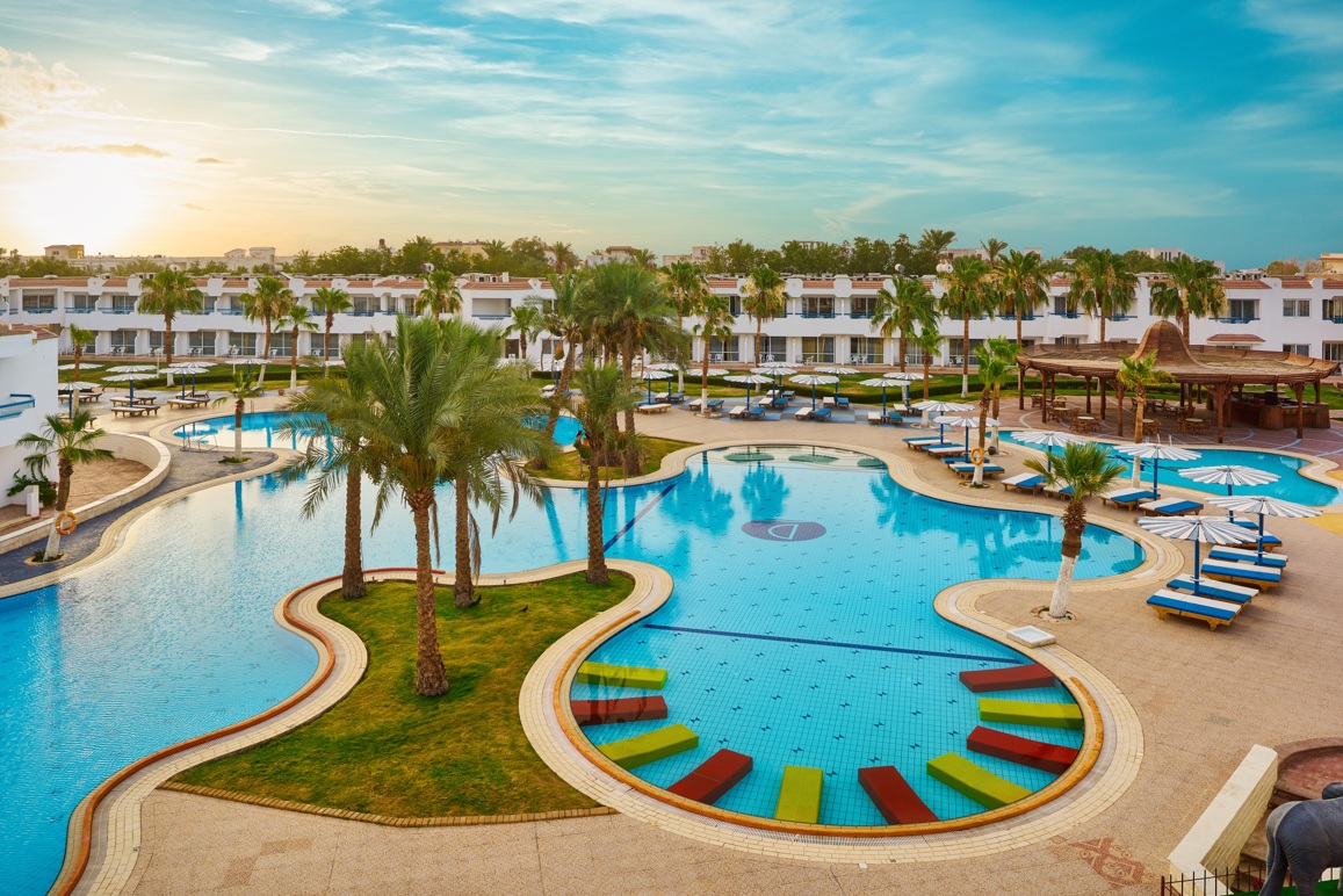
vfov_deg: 64.6
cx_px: 672
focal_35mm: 19
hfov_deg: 86.9
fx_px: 709
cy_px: 448
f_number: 10
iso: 200
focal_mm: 19
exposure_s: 1/15
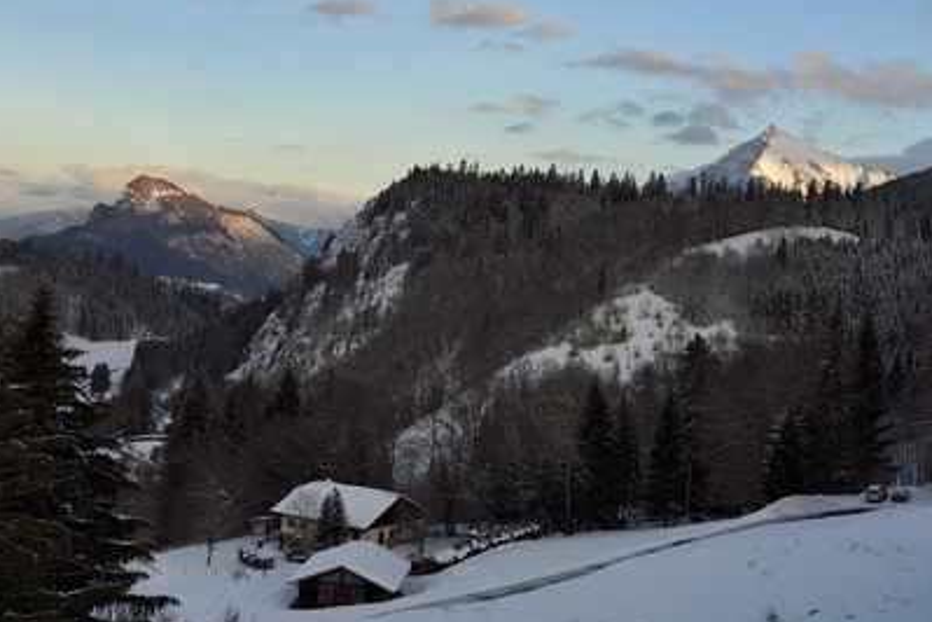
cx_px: 472
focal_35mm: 59
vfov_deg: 23.0
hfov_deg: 33.9
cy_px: 304
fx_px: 1527
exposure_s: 1/250
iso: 320
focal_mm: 56
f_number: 7.1
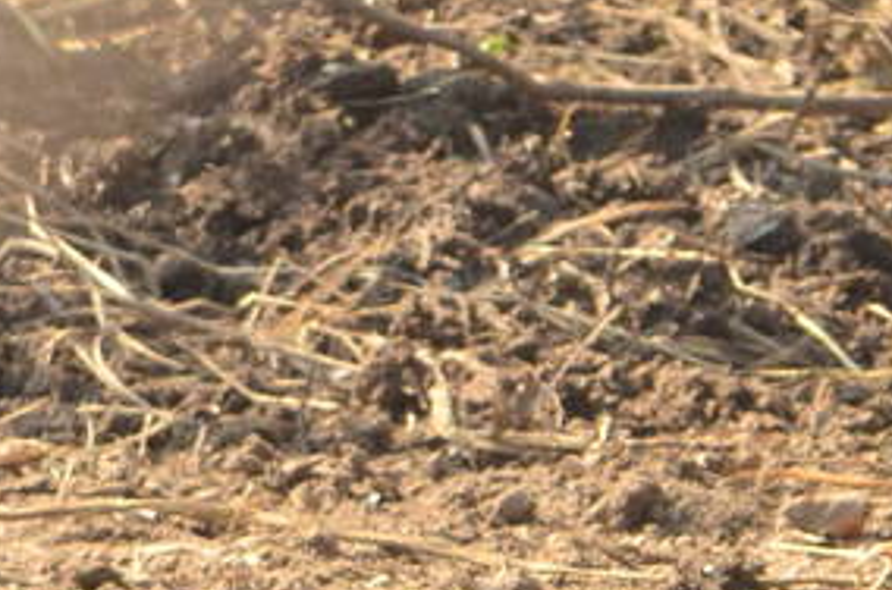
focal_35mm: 676
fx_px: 16712
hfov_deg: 3.0
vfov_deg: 2.0
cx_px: -1558
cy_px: -60
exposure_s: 1/800
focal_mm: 80
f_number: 9
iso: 1000
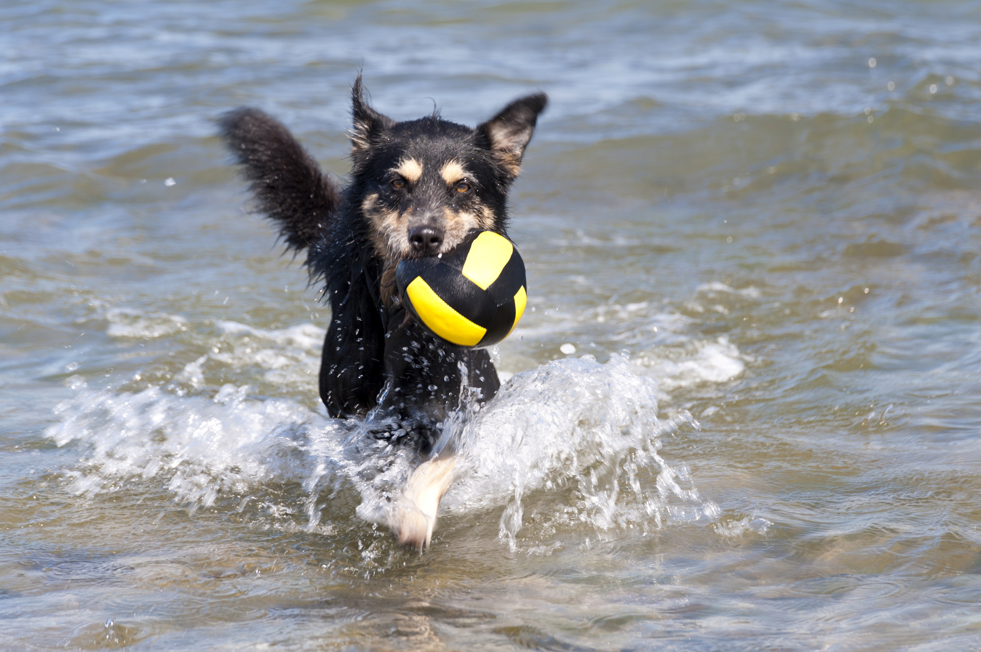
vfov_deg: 9.8
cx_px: 502
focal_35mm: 140
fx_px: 3812
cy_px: 294
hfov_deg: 14.7
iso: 200
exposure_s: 1/160
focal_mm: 120
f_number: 5.6
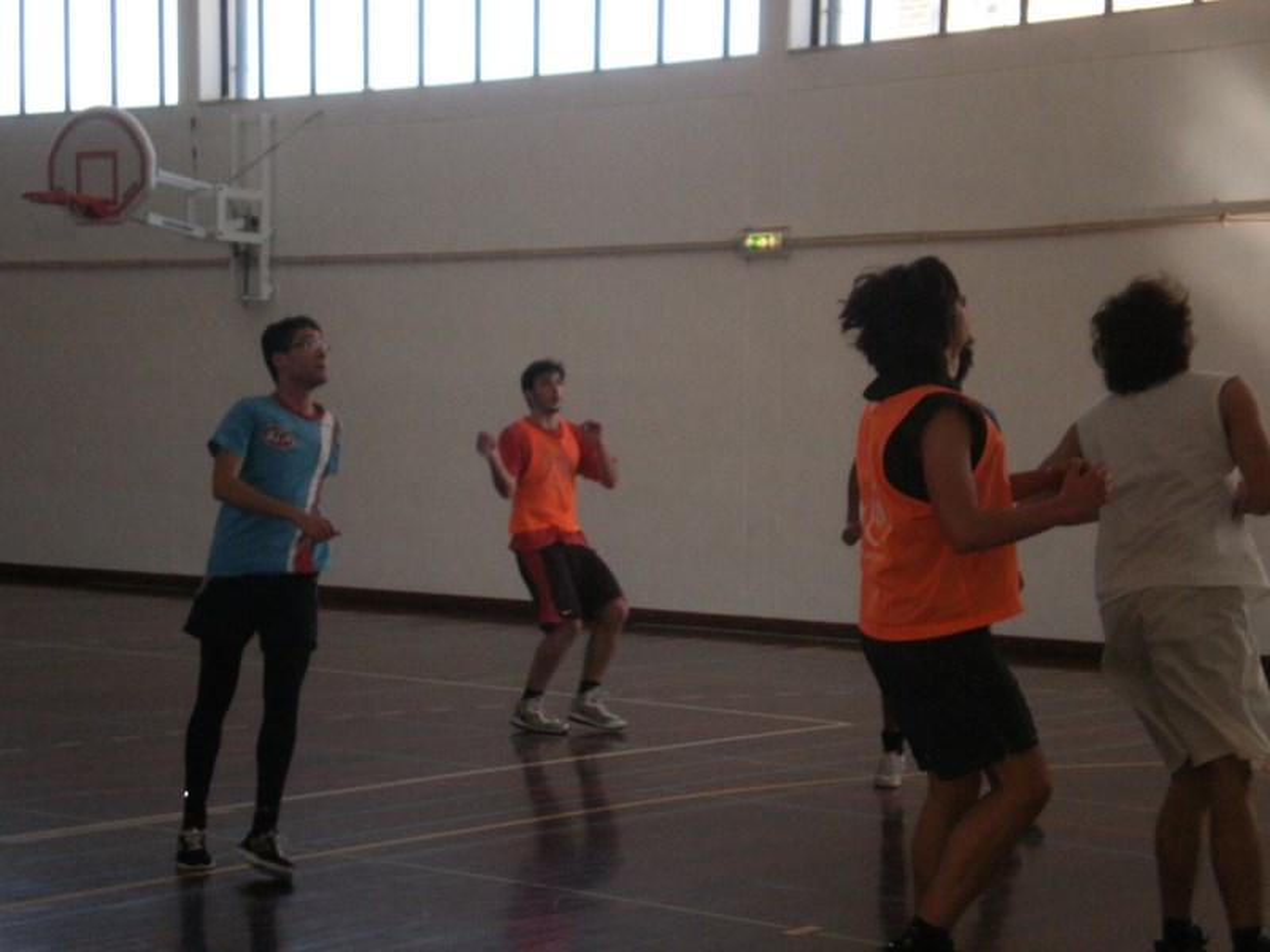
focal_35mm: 73
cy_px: 476
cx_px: 635
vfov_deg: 20.2
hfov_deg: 26.7
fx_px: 2678
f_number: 4.8
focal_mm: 12.95
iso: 400
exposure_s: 1/250
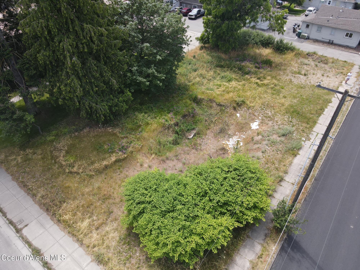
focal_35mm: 24
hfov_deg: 71.6
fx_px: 250
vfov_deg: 56.8
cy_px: 135
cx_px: 180
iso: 100
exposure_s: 1/200
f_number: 2.8
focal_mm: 4.5
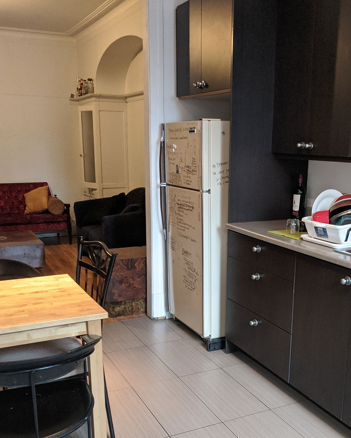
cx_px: 227
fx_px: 519
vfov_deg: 45.3
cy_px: 283
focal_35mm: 40
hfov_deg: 37.0
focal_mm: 4.67
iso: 710
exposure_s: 1/30
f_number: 2
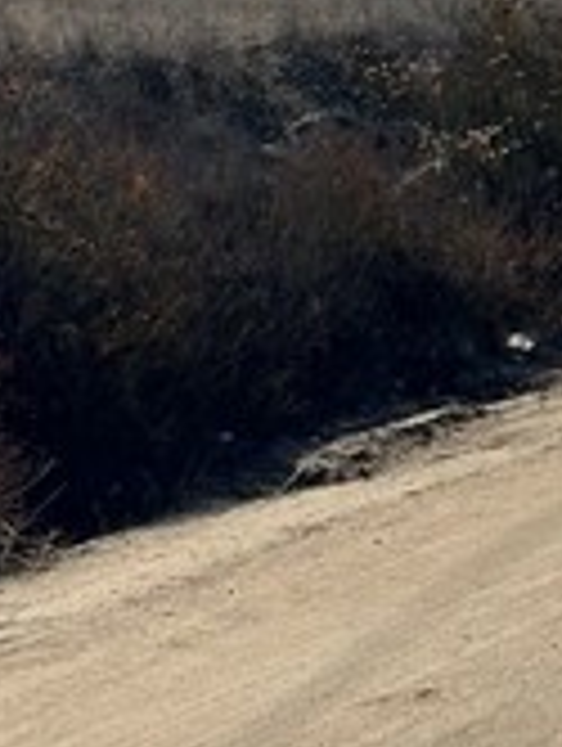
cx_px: -144
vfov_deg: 10.6
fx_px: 3994
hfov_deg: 8.0
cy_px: -63
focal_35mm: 185
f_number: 1.78
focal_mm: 6.86
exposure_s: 1/6623
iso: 64
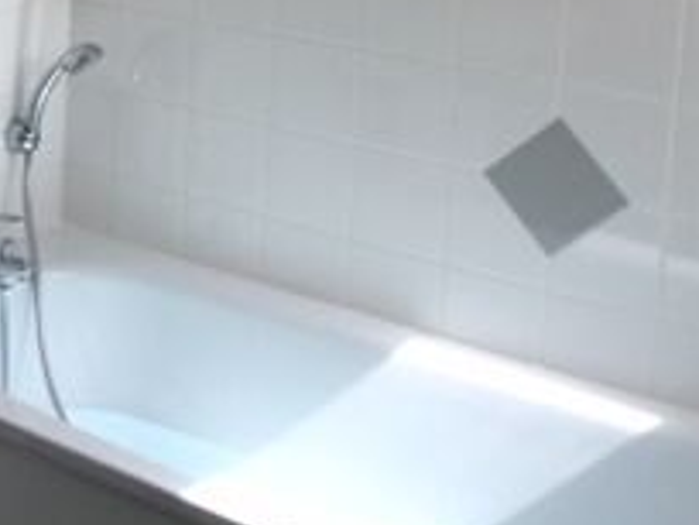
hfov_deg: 24.9
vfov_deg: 19.2
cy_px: -75
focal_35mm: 73
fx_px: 1474
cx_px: -58
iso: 25
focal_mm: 3.3
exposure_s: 1/265
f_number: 2.4
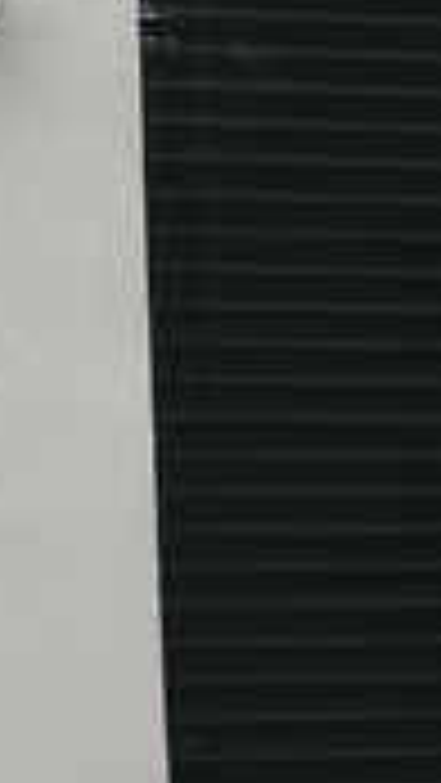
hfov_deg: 7.1
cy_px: 304
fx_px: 3427
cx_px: -446
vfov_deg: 13.0
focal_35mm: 165
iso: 50
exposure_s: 1/825
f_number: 1.8
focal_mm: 3.62
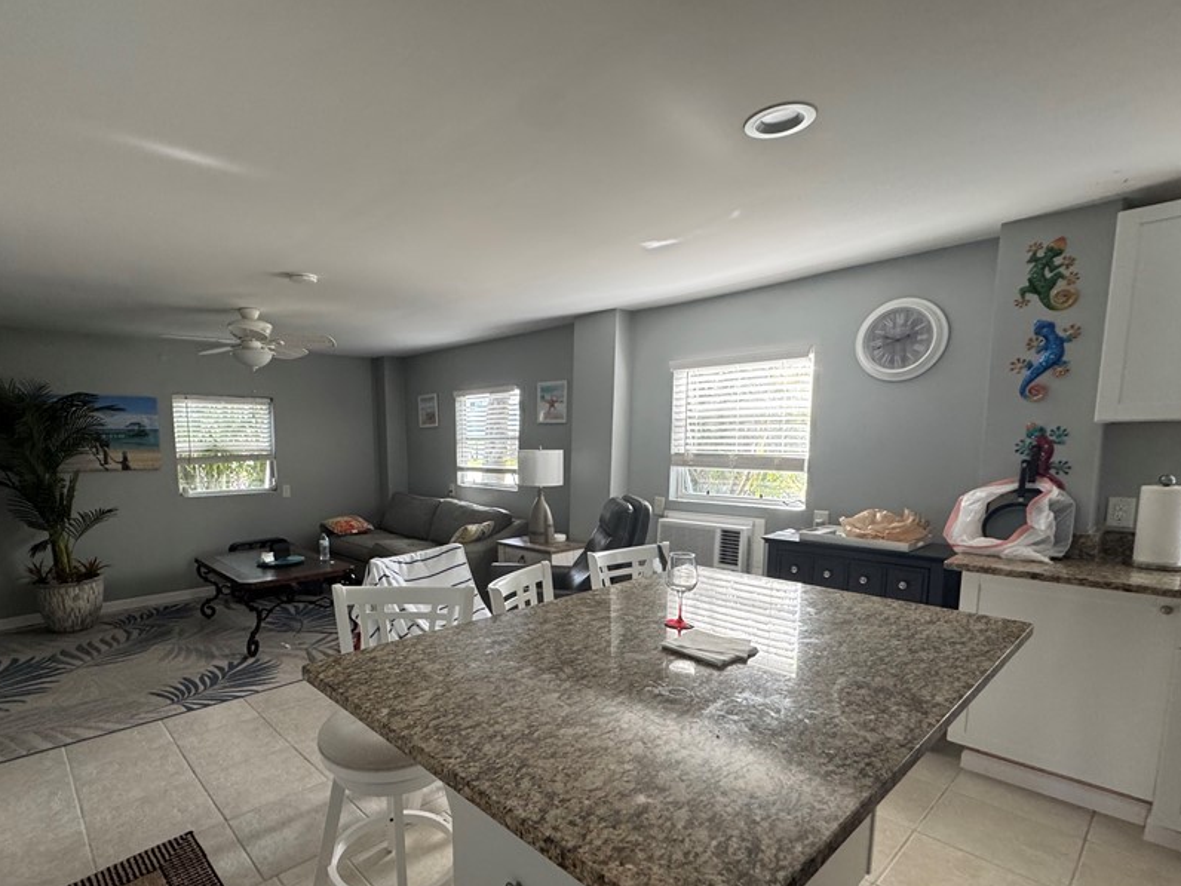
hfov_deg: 87.0
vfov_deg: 71.0
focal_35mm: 18
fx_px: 614
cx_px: 491
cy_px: 521
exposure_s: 1/78
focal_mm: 2.22
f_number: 2.2
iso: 320
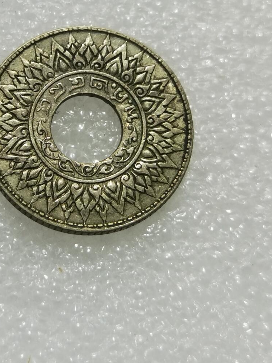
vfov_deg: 18.5
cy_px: 105
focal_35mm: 106
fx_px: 1111
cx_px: 84
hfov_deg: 13.9
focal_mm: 6.67
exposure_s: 1/100
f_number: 1.9
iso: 64
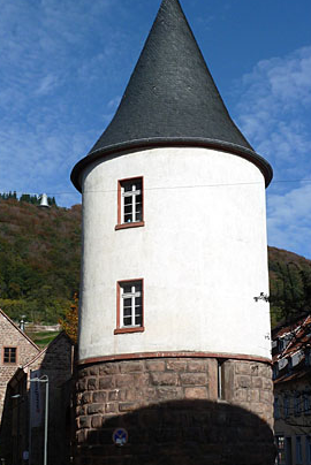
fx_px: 698
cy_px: 294
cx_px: 187
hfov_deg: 25.1
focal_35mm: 54
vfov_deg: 36.6
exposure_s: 1/500
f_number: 5.6
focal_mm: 5.7
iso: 80
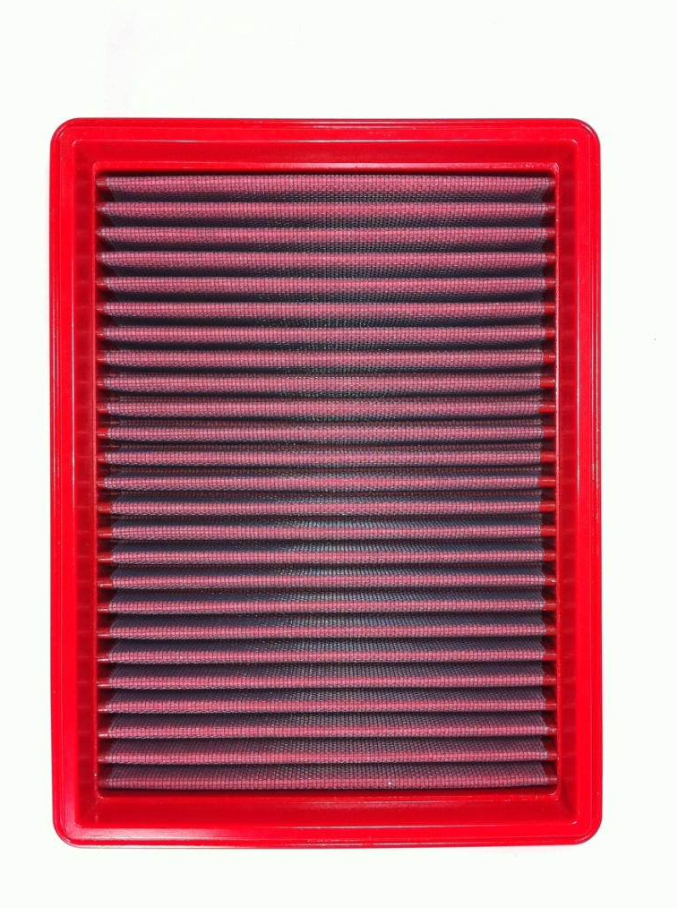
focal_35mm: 37
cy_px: 468
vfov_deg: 50.2
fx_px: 969
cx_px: 340
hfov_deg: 38.6
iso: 80
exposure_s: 1/41
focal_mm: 3.85
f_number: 2.8
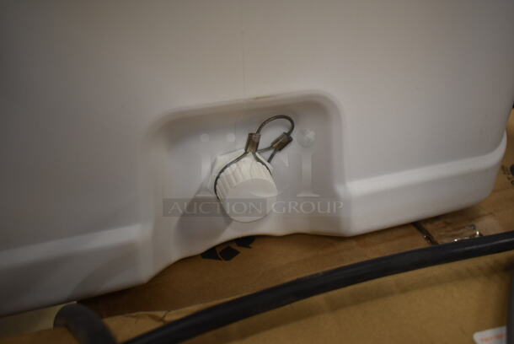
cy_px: 172
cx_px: 257
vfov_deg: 43.7
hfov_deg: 61.9
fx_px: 429
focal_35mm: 30
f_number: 3.5
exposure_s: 1/30
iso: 450
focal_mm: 20
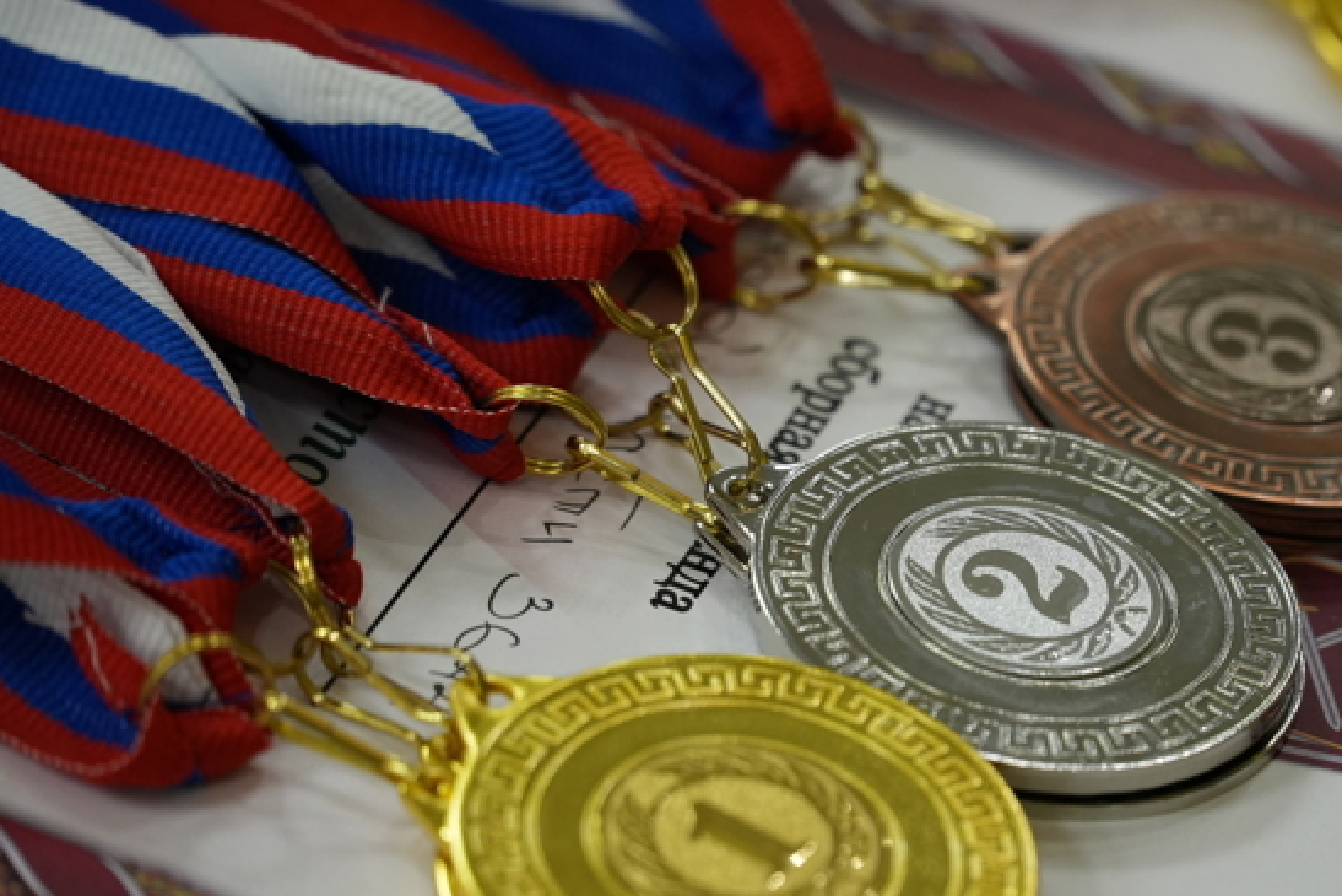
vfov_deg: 7.6
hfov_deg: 11.3
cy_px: 538
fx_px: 6749
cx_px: 878
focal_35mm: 181
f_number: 4
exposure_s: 1/160
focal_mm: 88
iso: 800
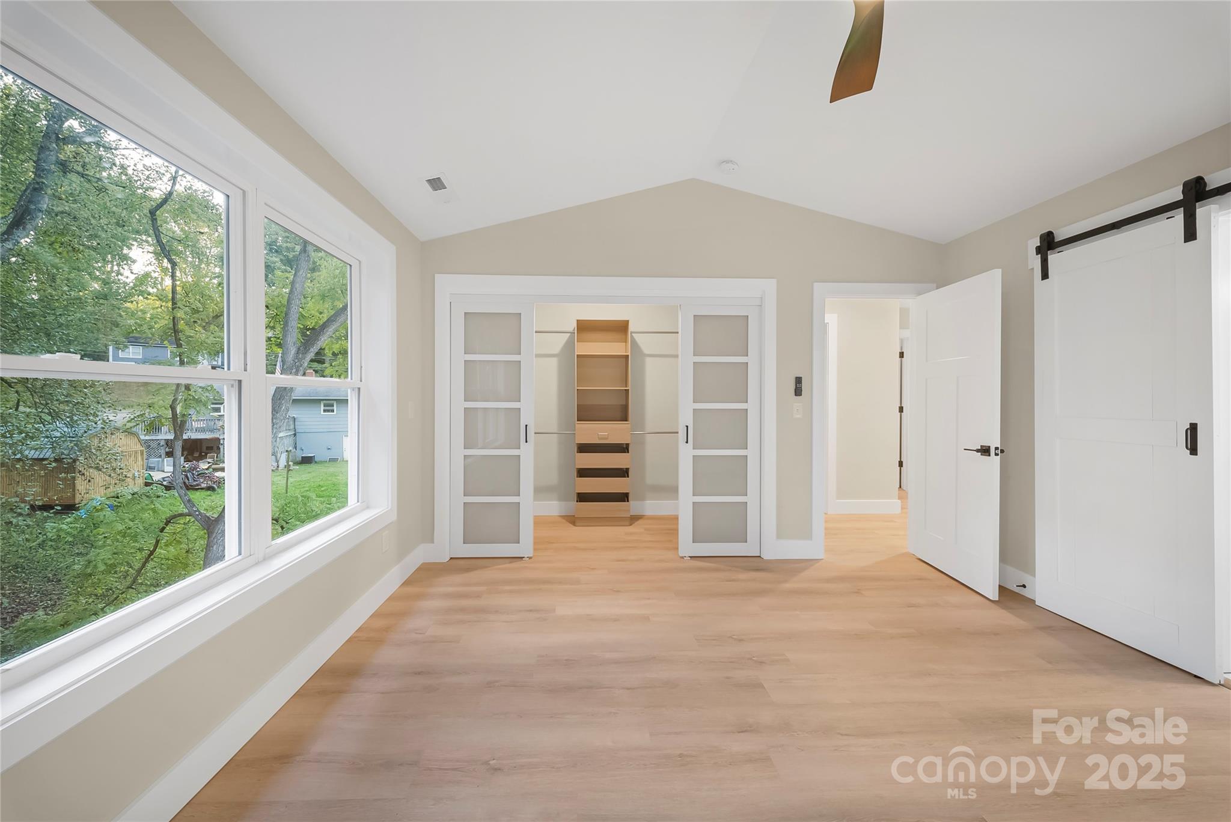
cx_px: 616
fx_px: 411
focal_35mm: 12
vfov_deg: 90.1
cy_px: 411
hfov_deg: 112.6
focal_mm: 12
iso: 640
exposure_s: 1/80
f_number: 8
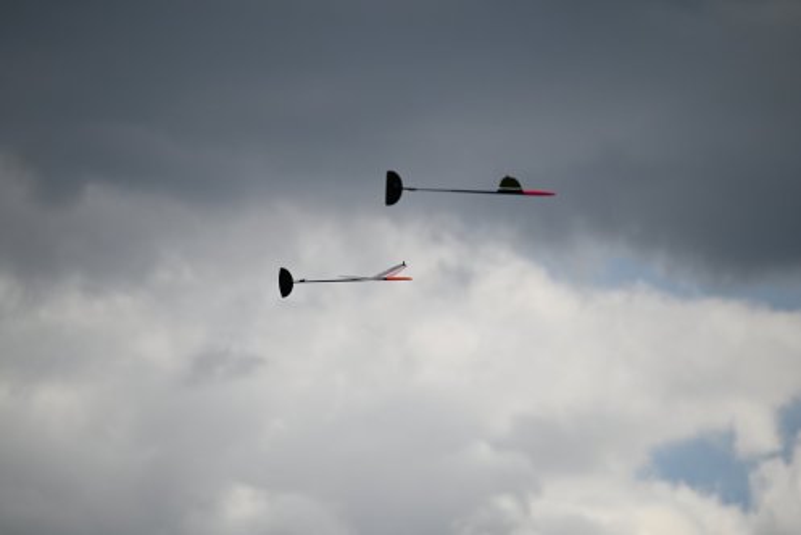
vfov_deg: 3.4
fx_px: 8905
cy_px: 268
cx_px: 400
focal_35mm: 400
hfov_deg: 5.2
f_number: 7.1
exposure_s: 1/3200
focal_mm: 400
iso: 320
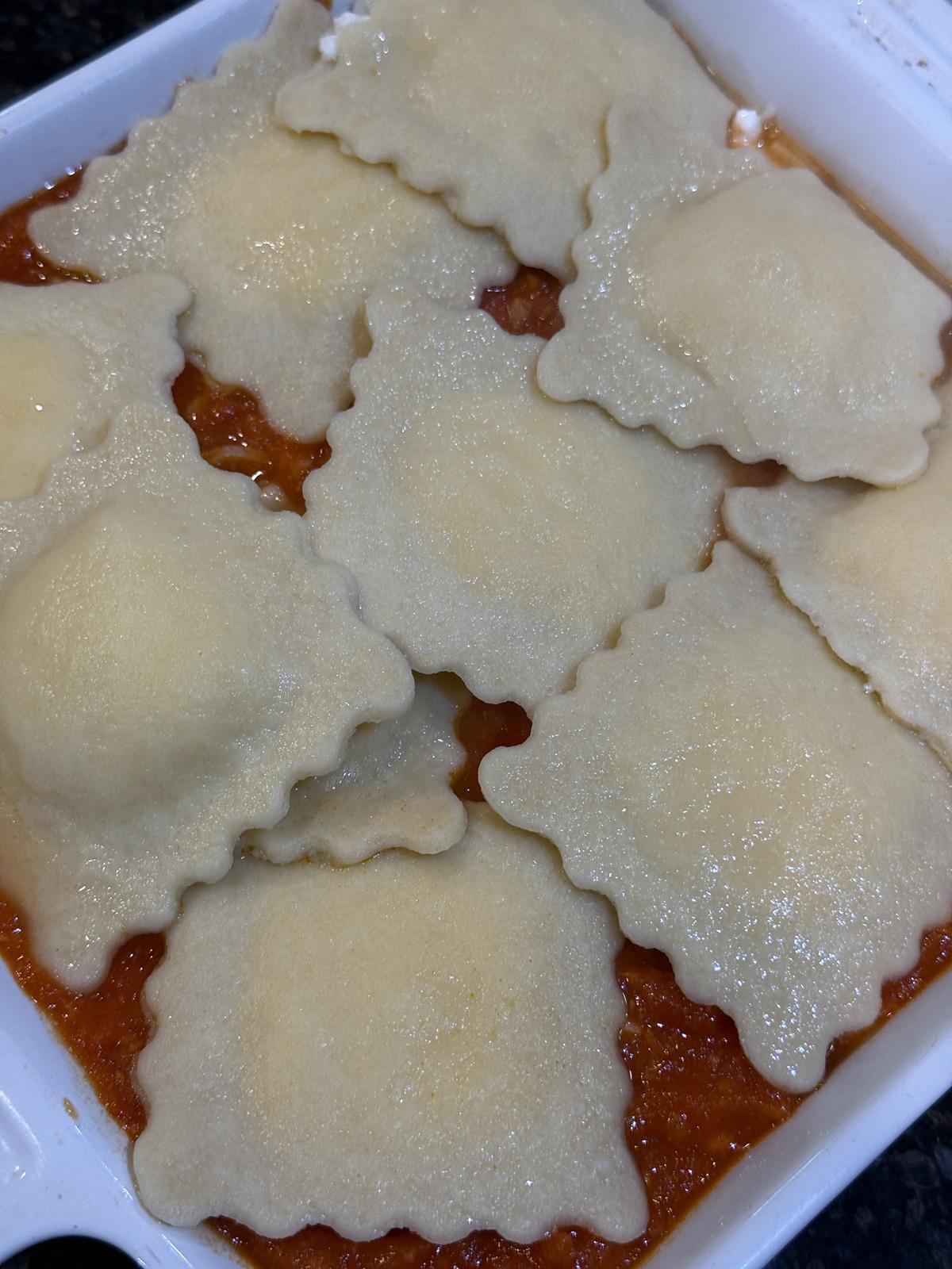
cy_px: 634
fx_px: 1760
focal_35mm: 48
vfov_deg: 39.7
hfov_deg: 30.3
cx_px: 476
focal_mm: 6.76
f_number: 1.78
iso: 64
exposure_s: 1/60
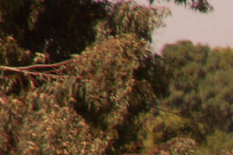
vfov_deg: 0.7
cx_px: 465
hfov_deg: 1.1
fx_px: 12264
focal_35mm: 1895
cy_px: 311
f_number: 7.1
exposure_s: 1/250
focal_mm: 69.45
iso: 50
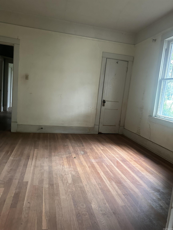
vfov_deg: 71.6
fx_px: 160
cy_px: 115
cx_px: 86
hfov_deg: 56.8
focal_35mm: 24
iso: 640
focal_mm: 6.86
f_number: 1.78
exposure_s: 1/60
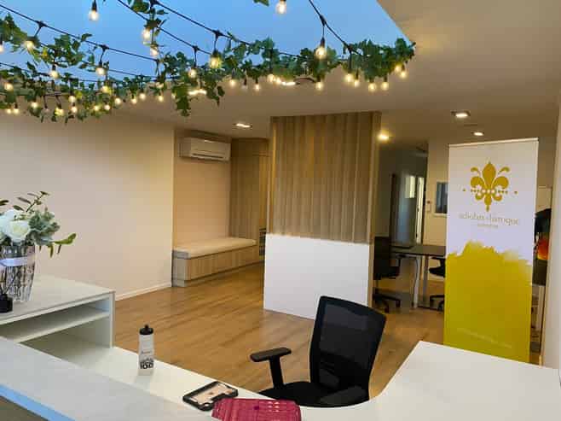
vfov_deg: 53.0
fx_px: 421
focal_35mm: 26
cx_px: 280
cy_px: 210
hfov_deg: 67.3
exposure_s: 1/50
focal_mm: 4.25
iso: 64
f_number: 1.8
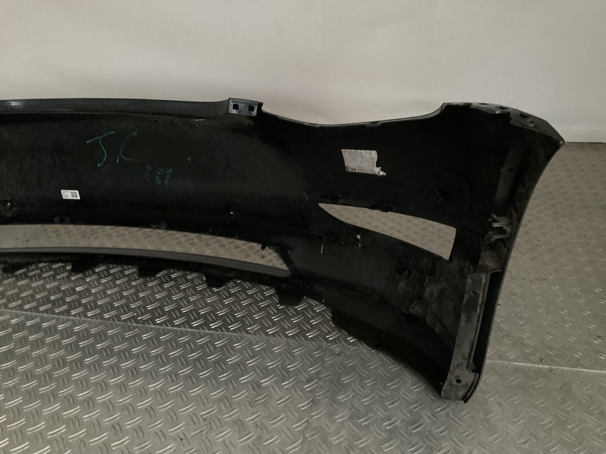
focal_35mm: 29
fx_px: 508
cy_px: 227
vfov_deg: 48.2
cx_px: 303
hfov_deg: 61.7
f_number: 1.8
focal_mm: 3
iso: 500
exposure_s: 1/17
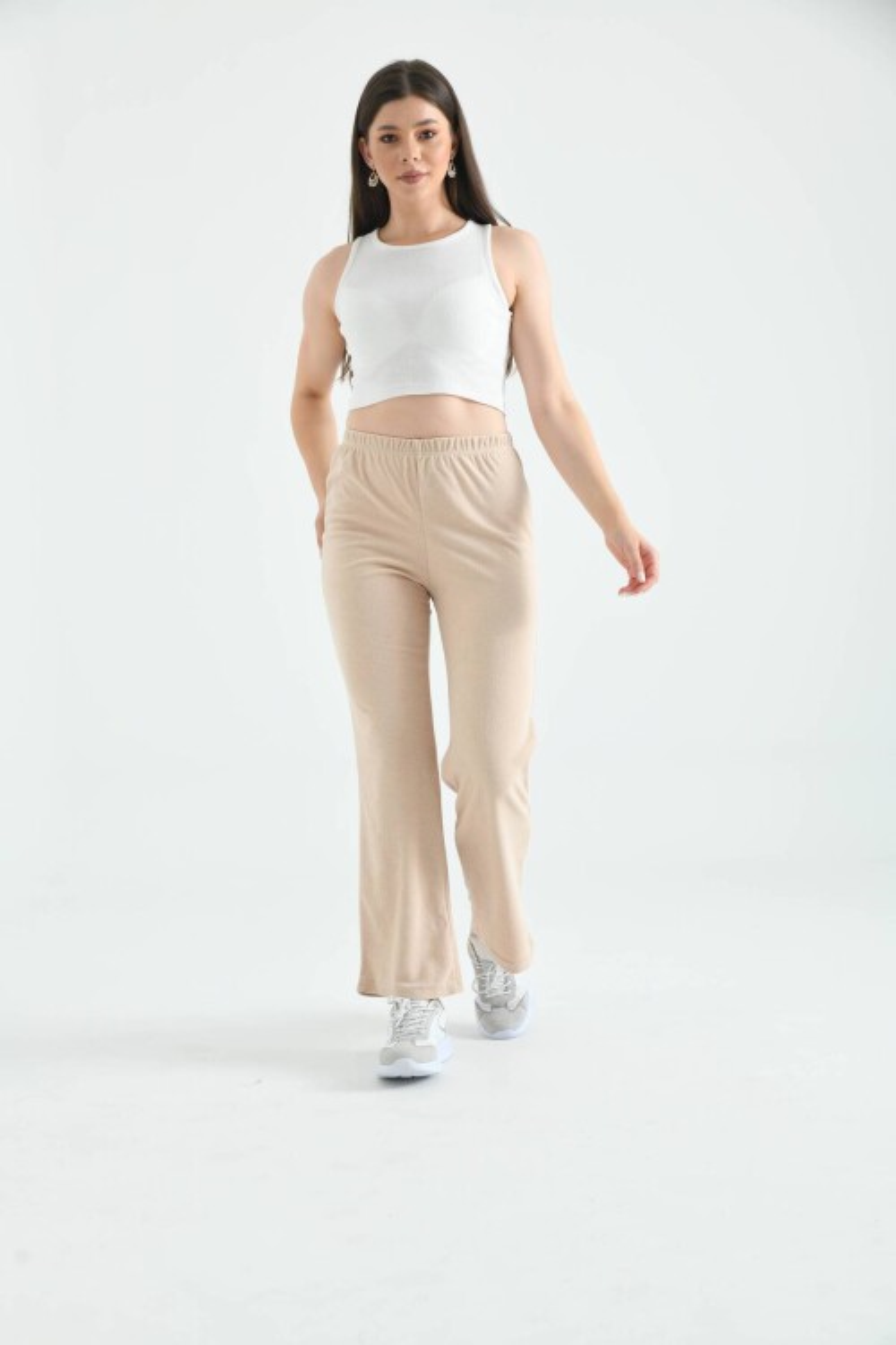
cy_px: 672
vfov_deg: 39.6
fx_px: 1867
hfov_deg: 27.0
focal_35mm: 50
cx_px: 448
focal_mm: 50
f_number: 6.3
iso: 100
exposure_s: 1/125
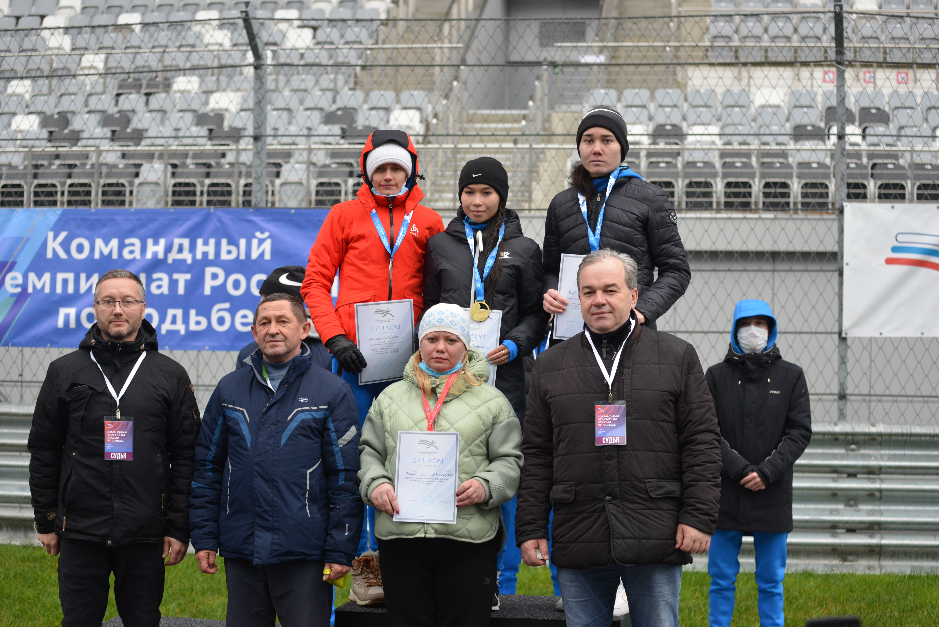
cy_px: 314
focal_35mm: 70
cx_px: 470
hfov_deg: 28.8
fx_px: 1826
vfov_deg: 19.5
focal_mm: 70
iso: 1000
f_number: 4
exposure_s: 1/500
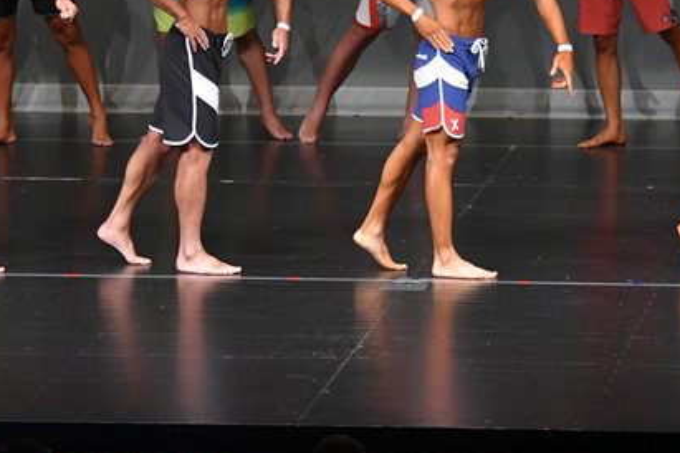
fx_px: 7196
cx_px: 385
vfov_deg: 3.6
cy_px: 111
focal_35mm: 381
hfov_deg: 5.4
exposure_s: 1/400
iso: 4000
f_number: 5.6
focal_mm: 135
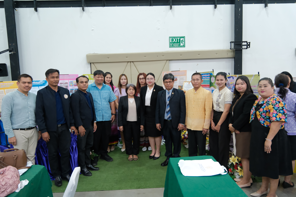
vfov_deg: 49.6
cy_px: 98
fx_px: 214
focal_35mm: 26
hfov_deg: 69.4
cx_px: 148
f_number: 2.8
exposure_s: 1/125
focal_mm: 17
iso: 3200
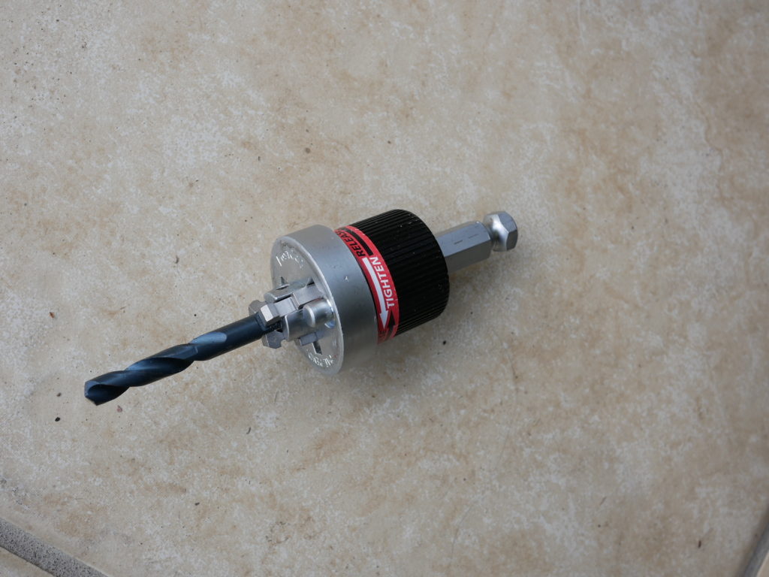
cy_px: 288
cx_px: 384
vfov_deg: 36.0
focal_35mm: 40
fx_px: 889
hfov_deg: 46.8
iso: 200
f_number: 6.3
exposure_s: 1/100
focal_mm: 20
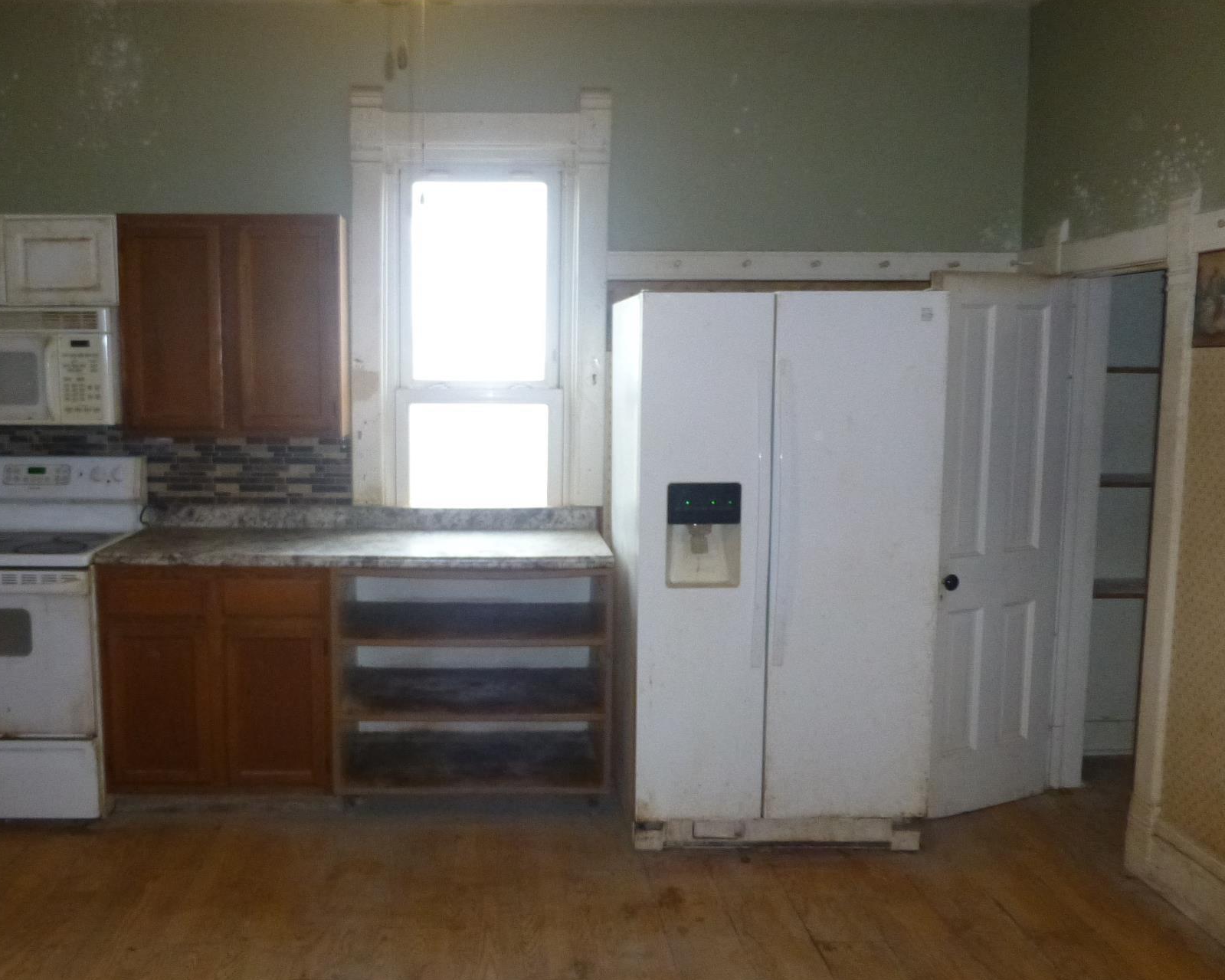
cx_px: 496
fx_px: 1088
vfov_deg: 48.5
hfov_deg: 58.3
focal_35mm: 30
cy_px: 486
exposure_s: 1/60
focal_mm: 4.3
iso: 500
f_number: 3.3
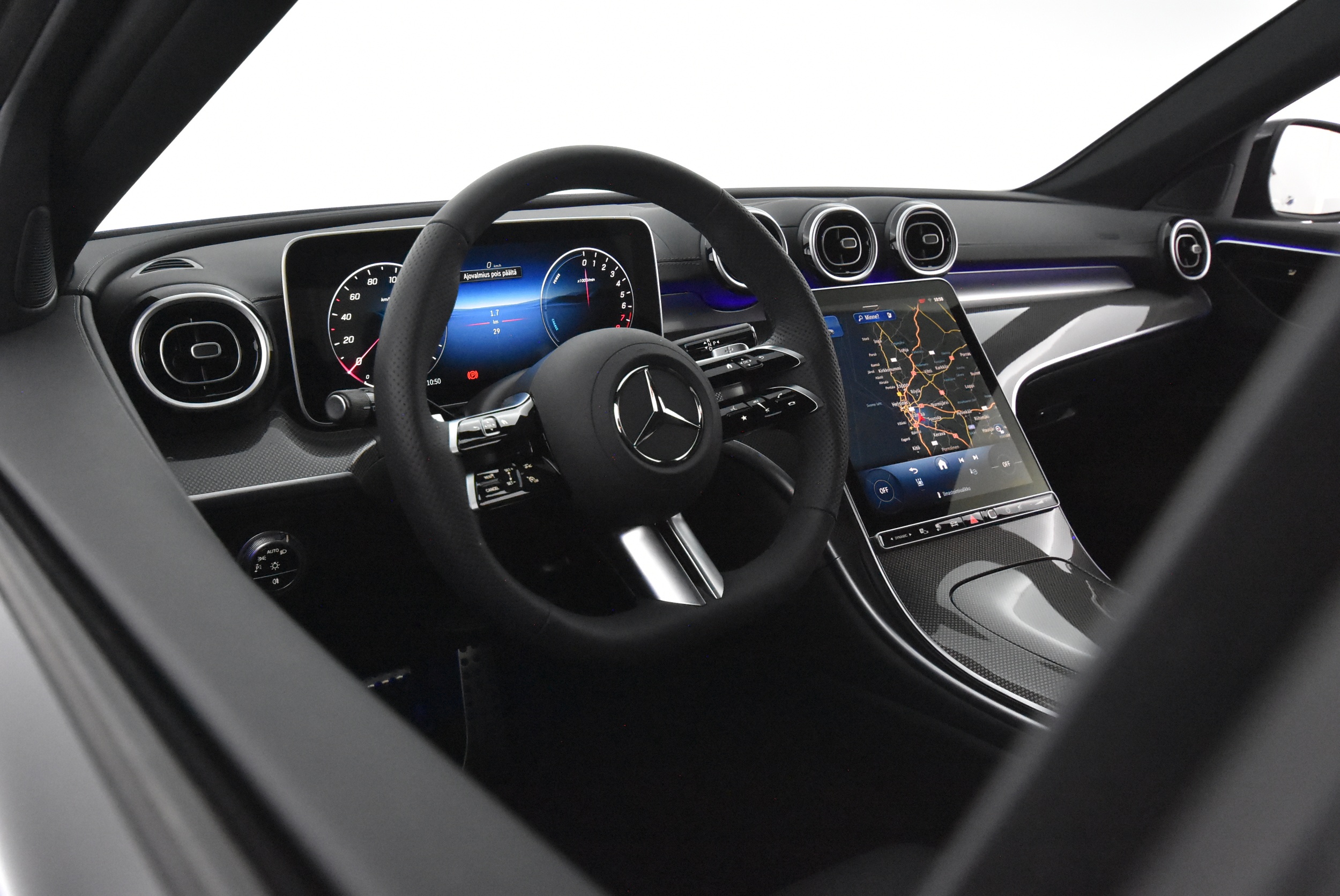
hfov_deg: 61.9
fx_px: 1117
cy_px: 448
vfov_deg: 43.7
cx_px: 670
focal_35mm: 30
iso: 8000
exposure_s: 1/60
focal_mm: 20
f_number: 5.6
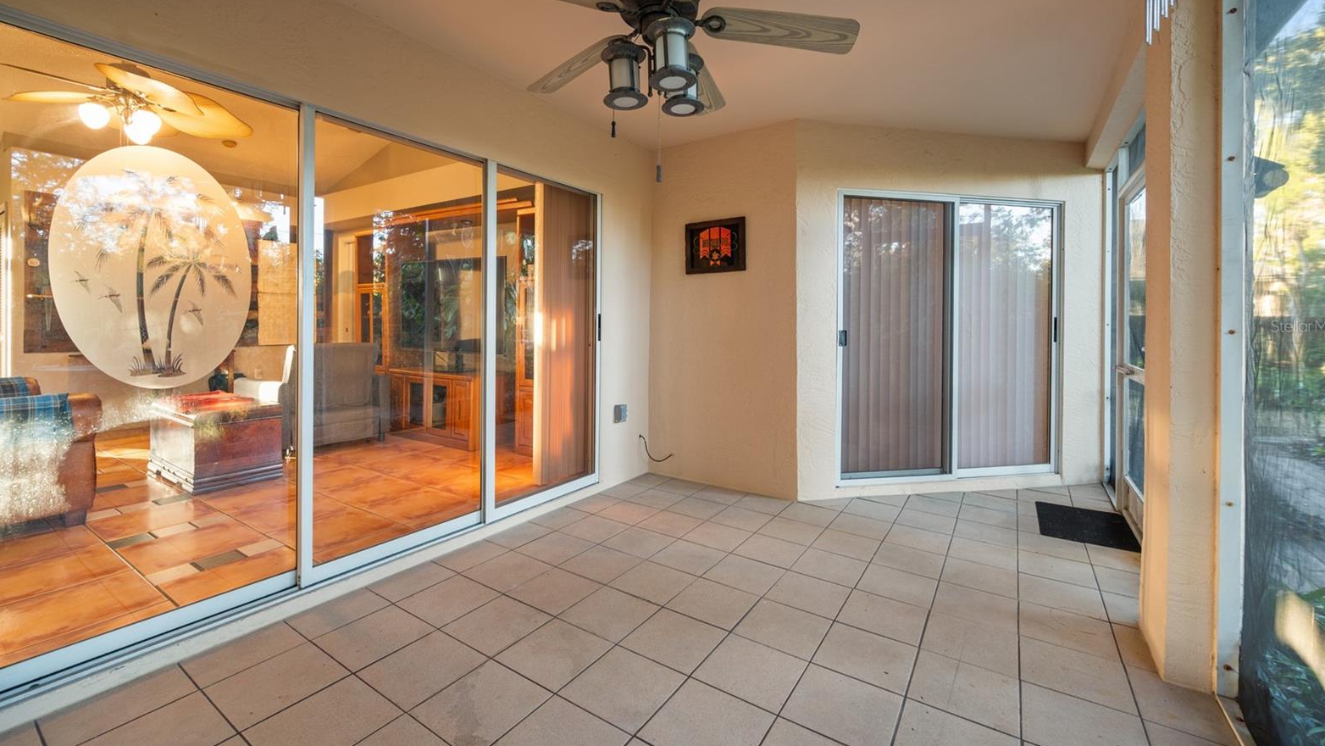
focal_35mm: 15
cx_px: 668
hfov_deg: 103.0
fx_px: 527
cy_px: 326
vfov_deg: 70.3
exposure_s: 1.3
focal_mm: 14
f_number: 6.3
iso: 250
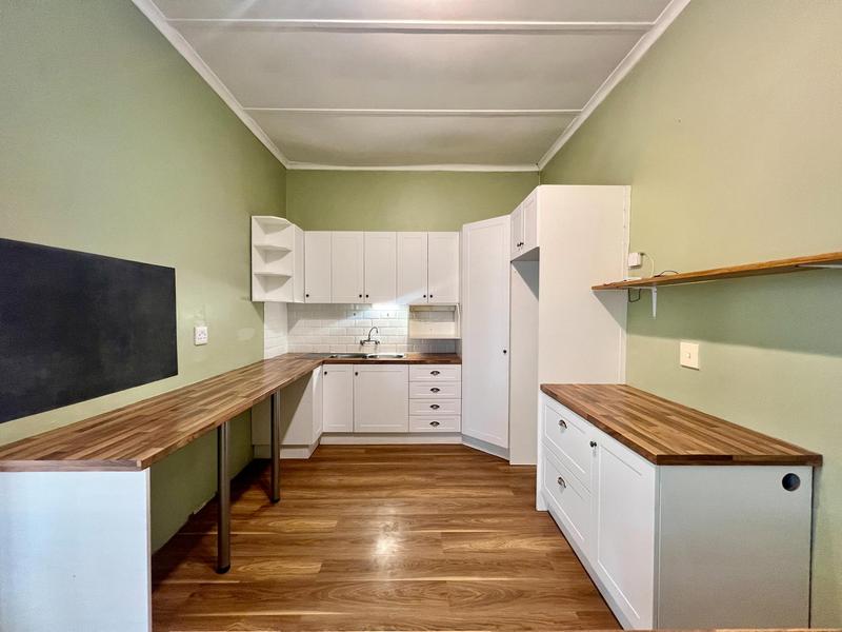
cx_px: 421
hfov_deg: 106.2
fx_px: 316
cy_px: 316
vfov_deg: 89.9
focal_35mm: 13
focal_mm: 1.57
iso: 200
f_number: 1.8
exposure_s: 1/50
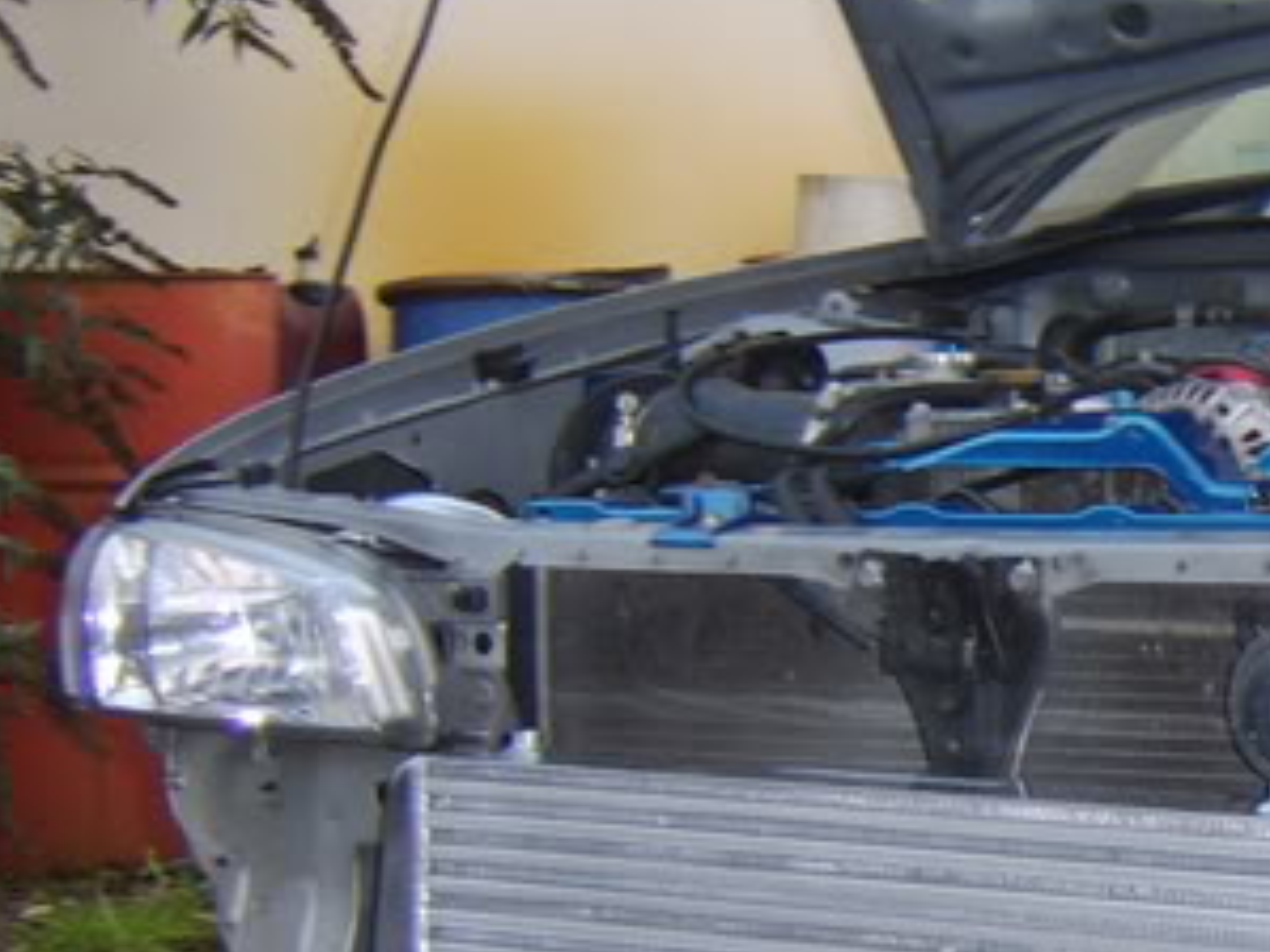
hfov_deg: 21.4
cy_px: 565
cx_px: 1644
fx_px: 3044
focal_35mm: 83
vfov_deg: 17.8
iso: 71
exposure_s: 1/30
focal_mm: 8.13
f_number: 2.7
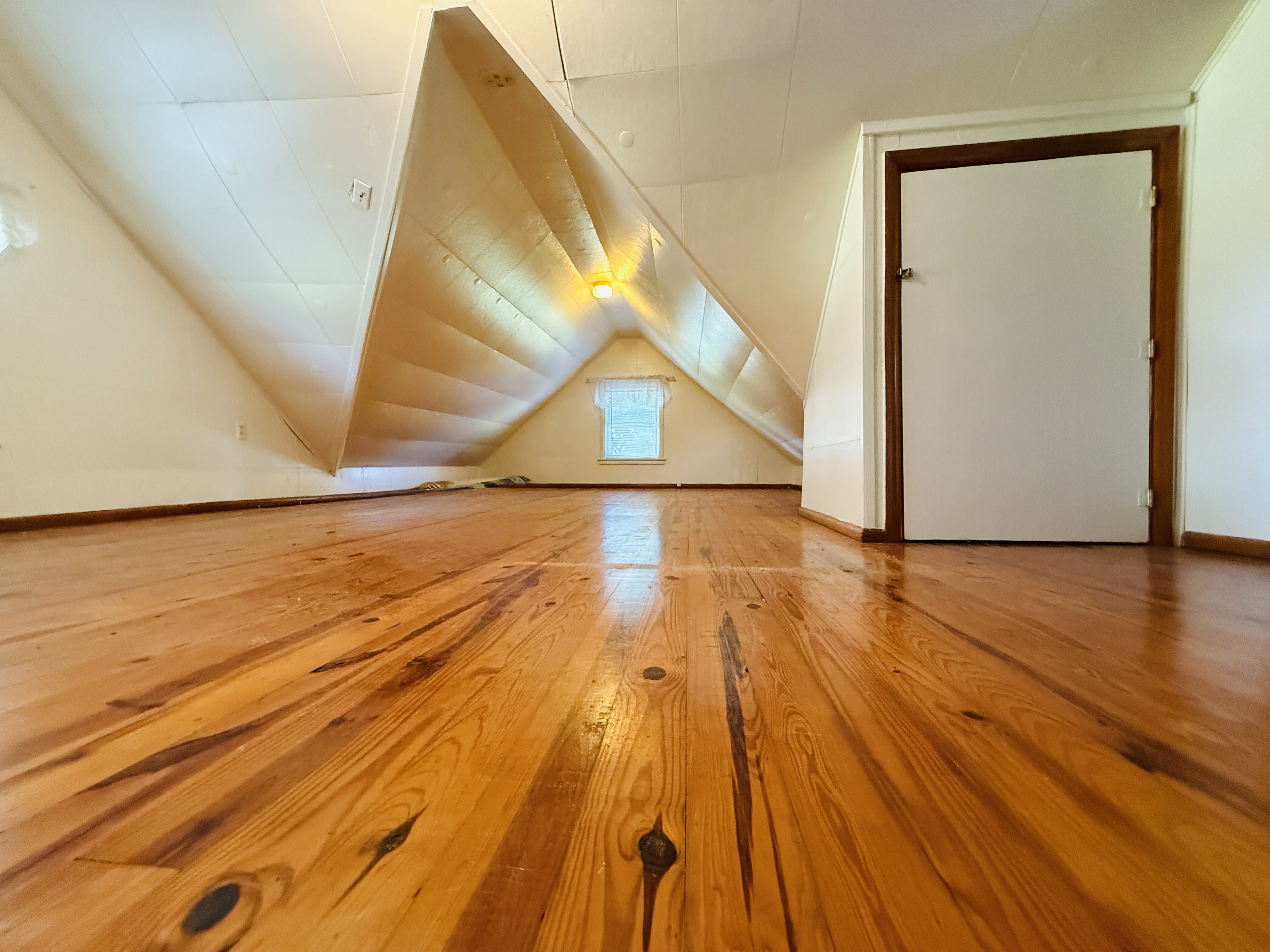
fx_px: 514
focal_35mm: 14
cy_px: 476
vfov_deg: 85.7
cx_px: 635
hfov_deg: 102.1
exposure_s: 1/60
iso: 800
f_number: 2.2
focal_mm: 2.22
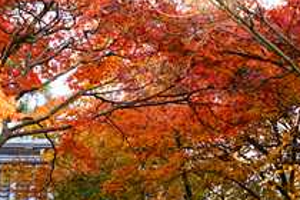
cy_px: 155
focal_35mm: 192
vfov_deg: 7.1
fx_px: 1600
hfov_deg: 10.7
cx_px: 89
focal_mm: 101
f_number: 5.6
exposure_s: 1/125
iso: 400
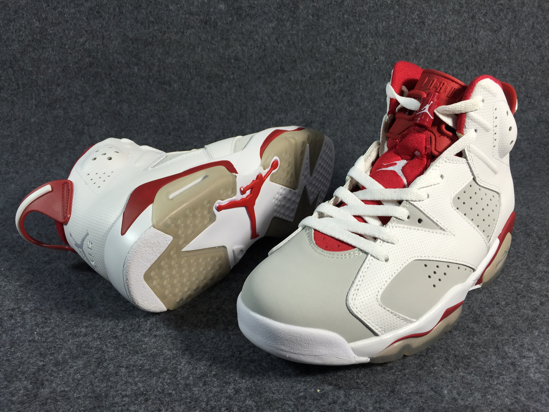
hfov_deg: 61.7
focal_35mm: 29
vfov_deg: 48.2
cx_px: 274
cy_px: 206
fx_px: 460
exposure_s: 1/50
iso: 32
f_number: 2.2
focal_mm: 4.15
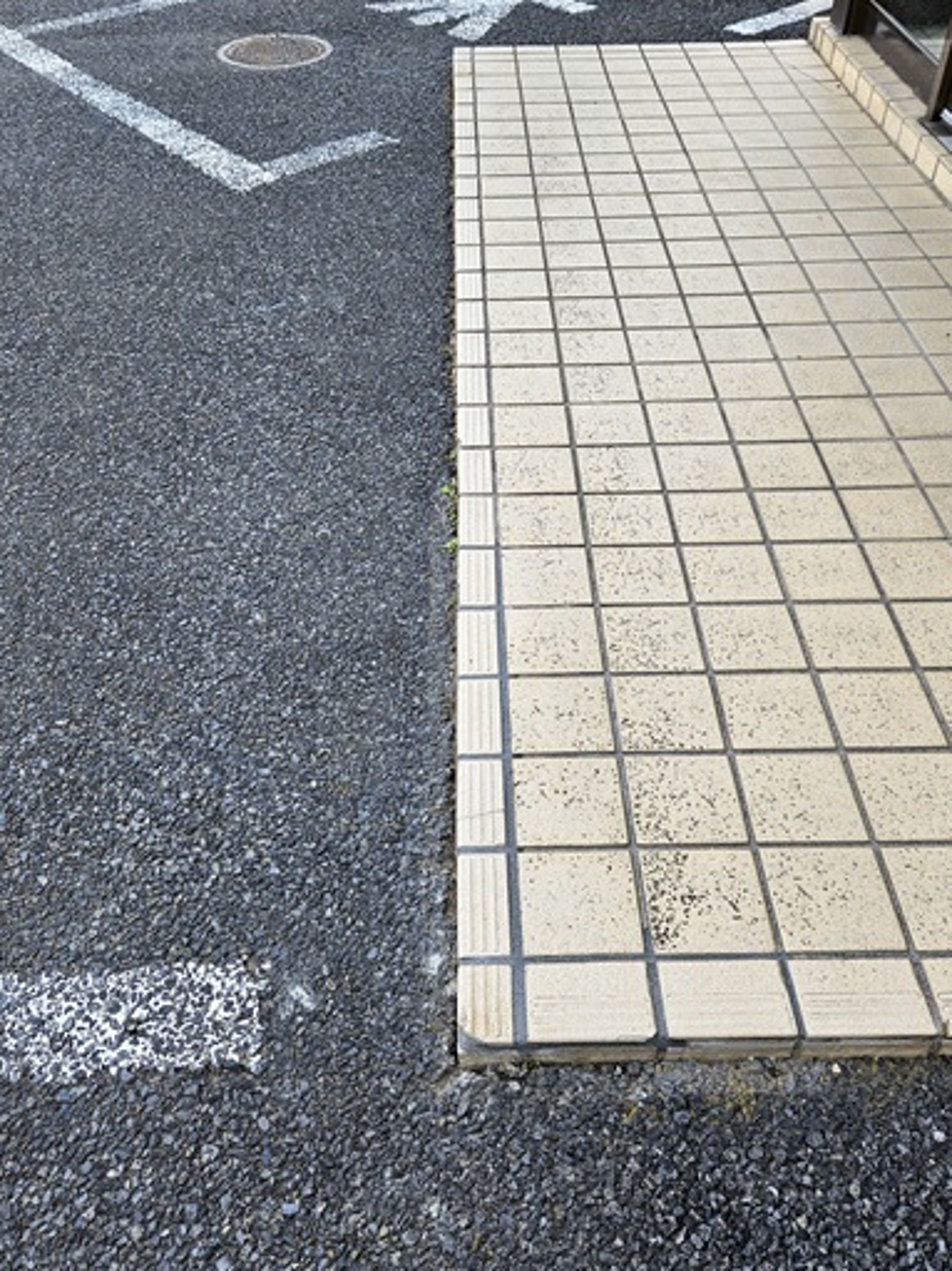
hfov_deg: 46.8
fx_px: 1101
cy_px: 560
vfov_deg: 59.8
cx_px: 482
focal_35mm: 30
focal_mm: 5.4
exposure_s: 1/255
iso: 25
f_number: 1.8
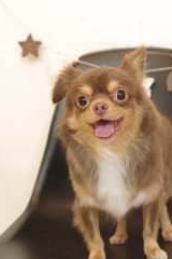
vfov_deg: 28.7
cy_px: 93
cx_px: 105
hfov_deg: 19.4
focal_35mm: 70
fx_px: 502
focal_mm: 28
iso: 1600
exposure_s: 1/60
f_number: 2.8
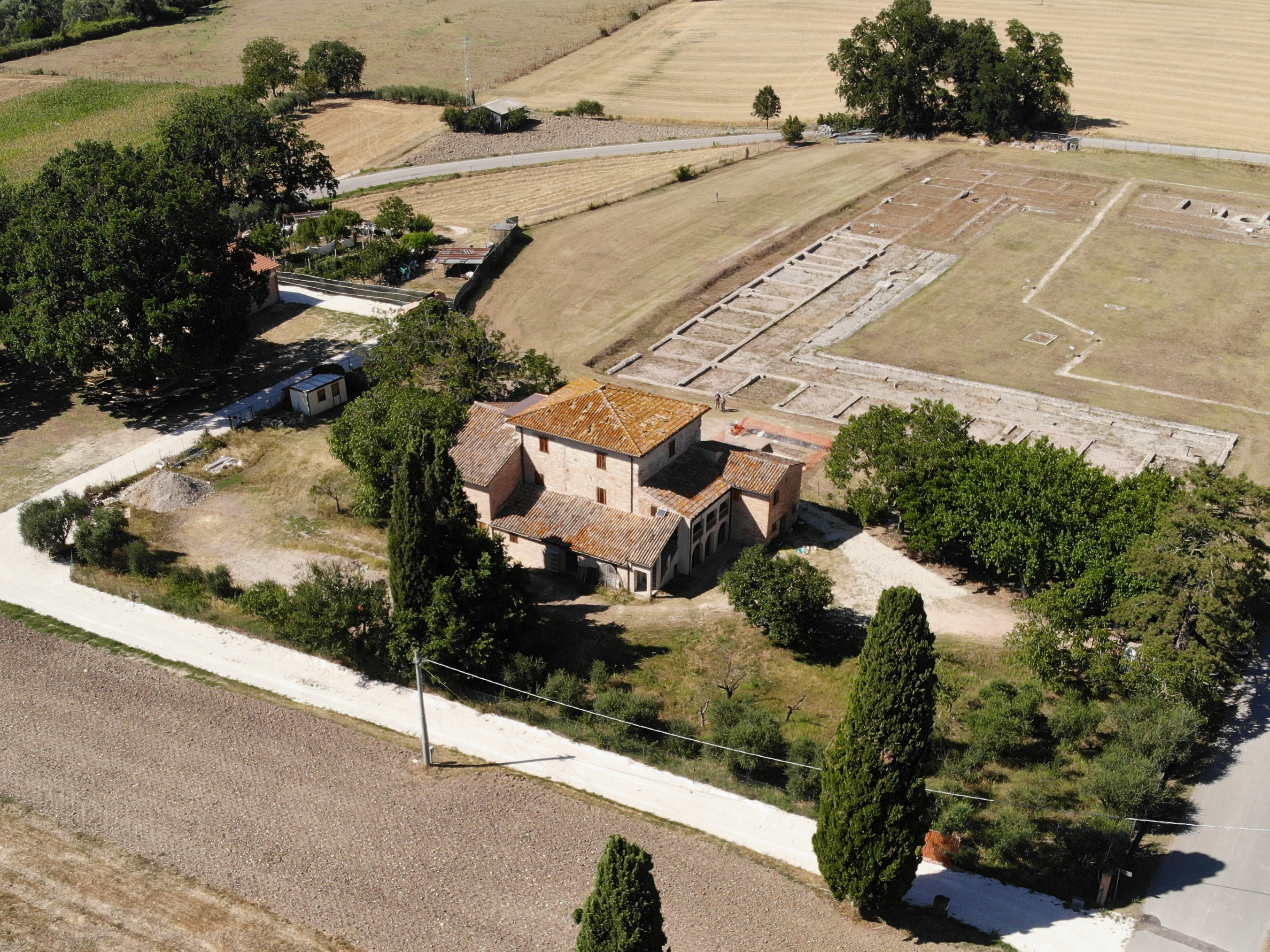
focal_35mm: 24
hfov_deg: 71.6
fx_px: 881
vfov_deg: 56.8
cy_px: 476
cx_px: 635
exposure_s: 1/924
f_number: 2.8
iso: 100
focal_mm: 4.5
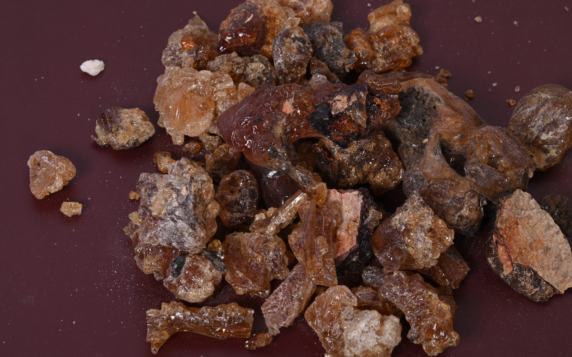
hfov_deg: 19.1
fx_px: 1699
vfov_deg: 12.0
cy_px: 185
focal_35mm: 109
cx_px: 286
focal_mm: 105
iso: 200
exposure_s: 1/125
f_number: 16
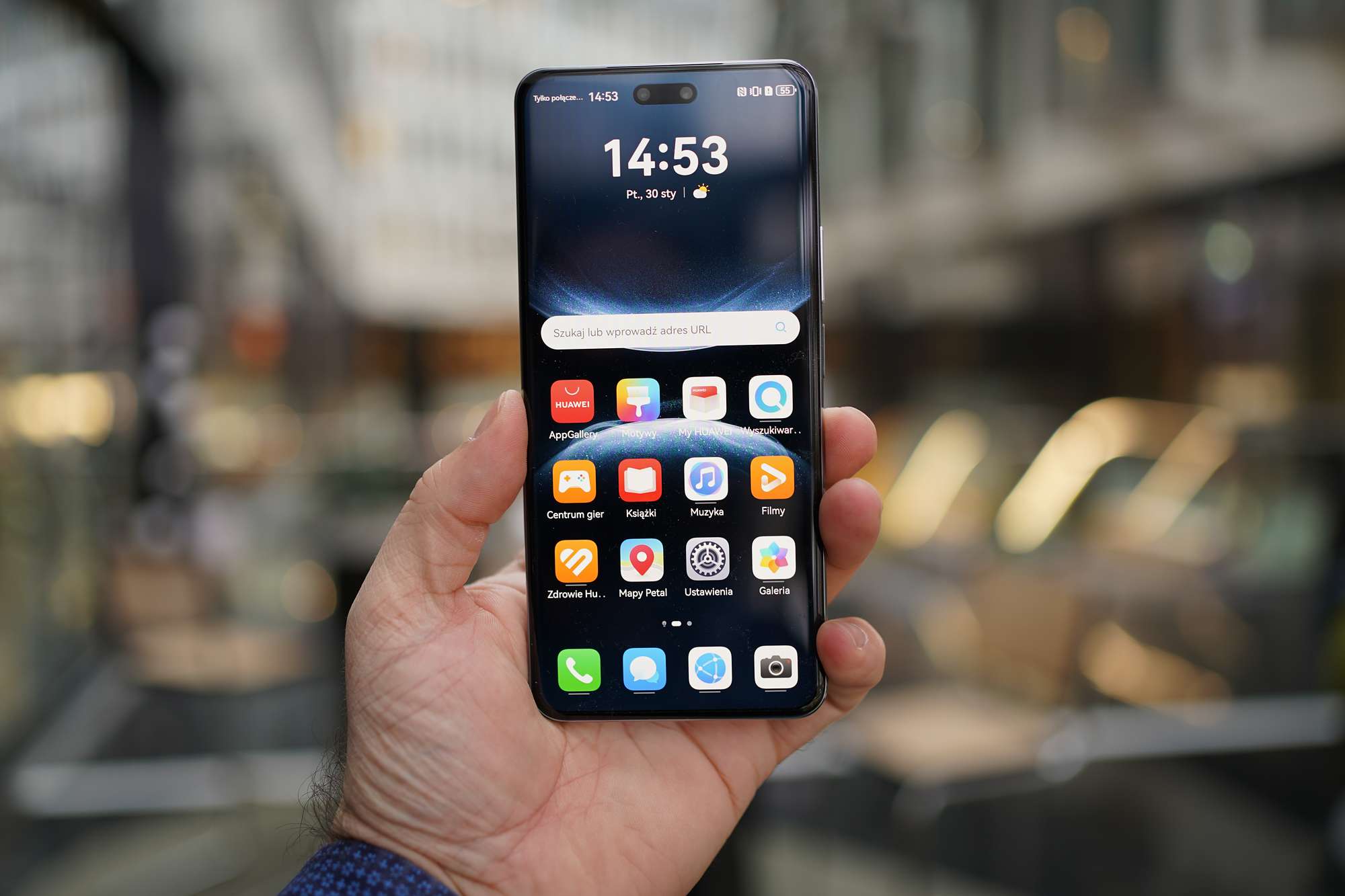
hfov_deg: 54.4
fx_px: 1307
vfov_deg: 37.8
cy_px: 448
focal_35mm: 35
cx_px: 672
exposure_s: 1/40
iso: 160
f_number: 2.2
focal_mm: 35
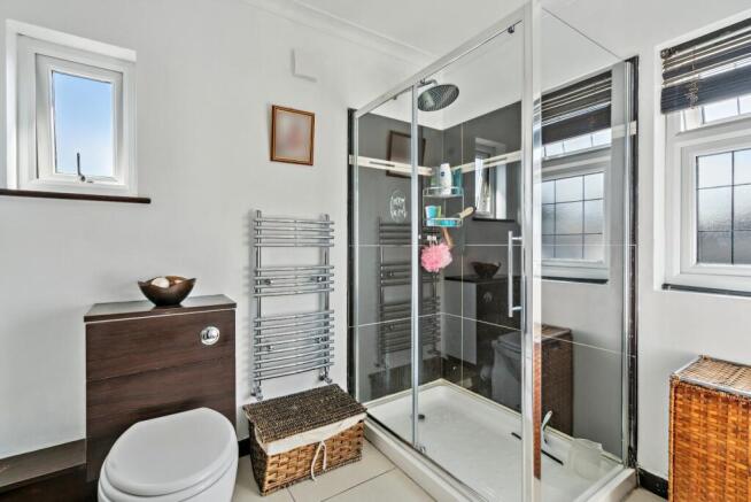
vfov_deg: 73.8
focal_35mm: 16
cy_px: 251
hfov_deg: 96.7
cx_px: 376
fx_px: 334
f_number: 9
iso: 400
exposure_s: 1/60
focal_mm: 16
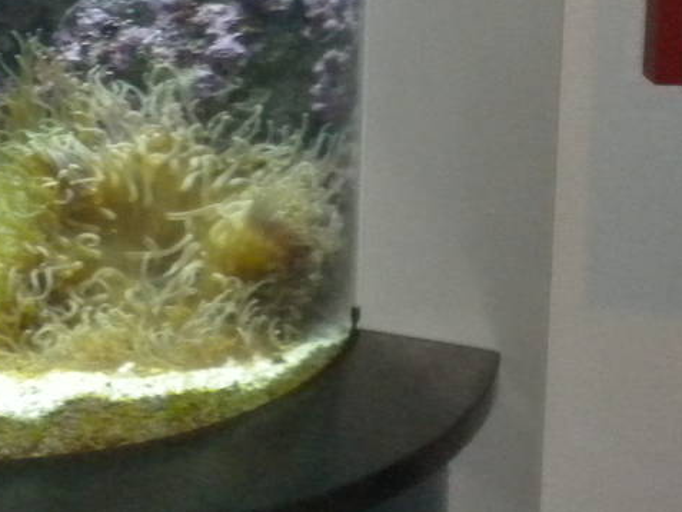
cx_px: -203
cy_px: -189
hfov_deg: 15.2
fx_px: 2444
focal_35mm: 124
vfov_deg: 11.6
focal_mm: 6.6
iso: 400
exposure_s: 1/30
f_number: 3.5
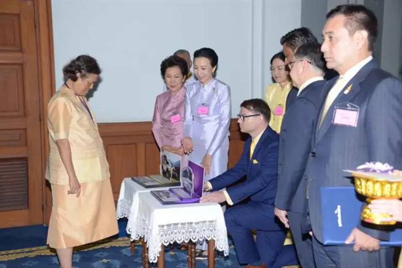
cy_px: 134
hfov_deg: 35.6
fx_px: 625
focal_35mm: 56
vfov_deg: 24.2
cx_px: 201
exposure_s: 1/60
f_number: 5.6
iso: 400
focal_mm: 56
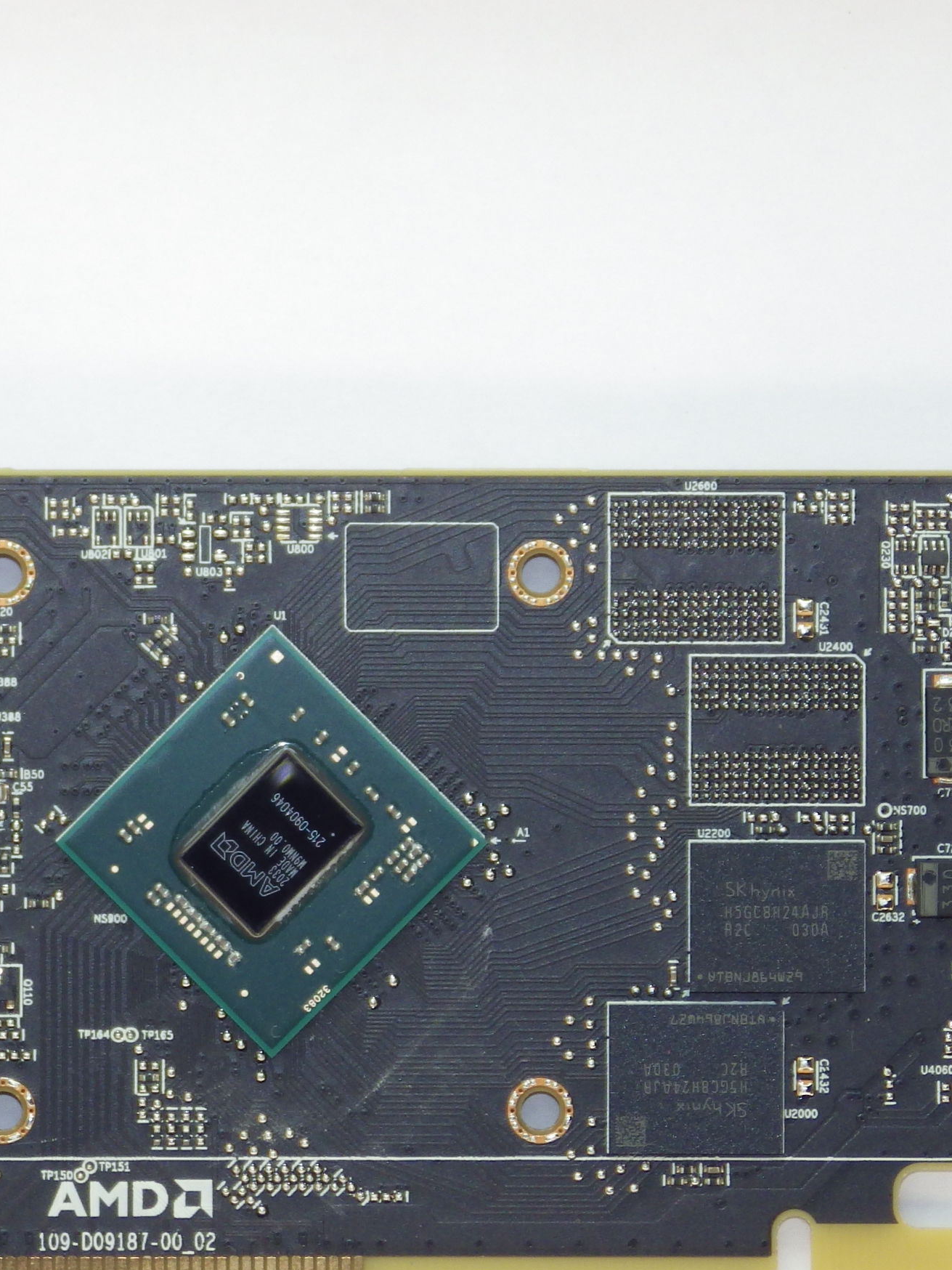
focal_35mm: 297
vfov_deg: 6.7
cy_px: 744
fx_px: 10891
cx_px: 160
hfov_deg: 5.0
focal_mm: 30.4
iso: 100
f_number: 5.3
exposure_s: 1/250
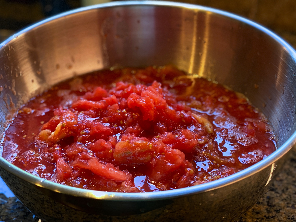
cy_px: 106
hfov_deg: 33.8
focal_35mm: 57
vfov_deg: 25.6
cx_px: 143
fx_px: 487
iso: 250
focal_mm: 6
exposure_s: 1/40
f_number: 2
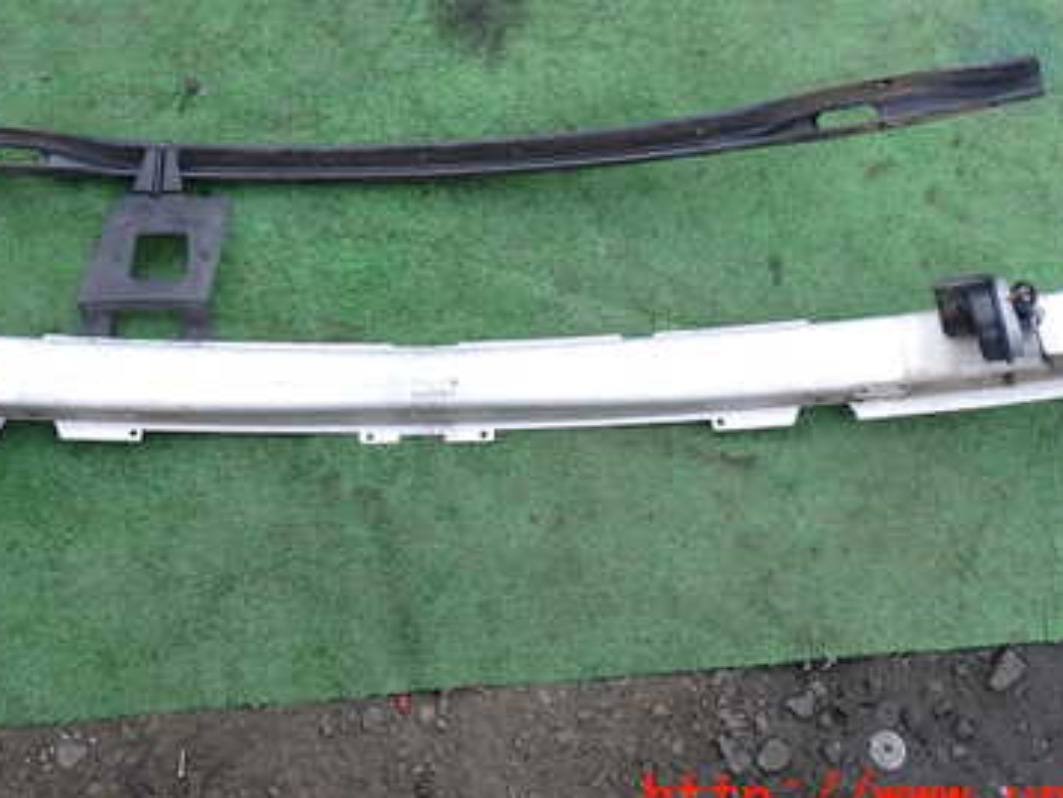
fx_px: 1290
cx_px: 423
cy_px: 170
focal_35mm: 42
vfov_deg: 33.5
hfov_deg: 44.5
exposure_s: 1/60
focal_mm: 4.5
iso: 100
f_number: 2.8
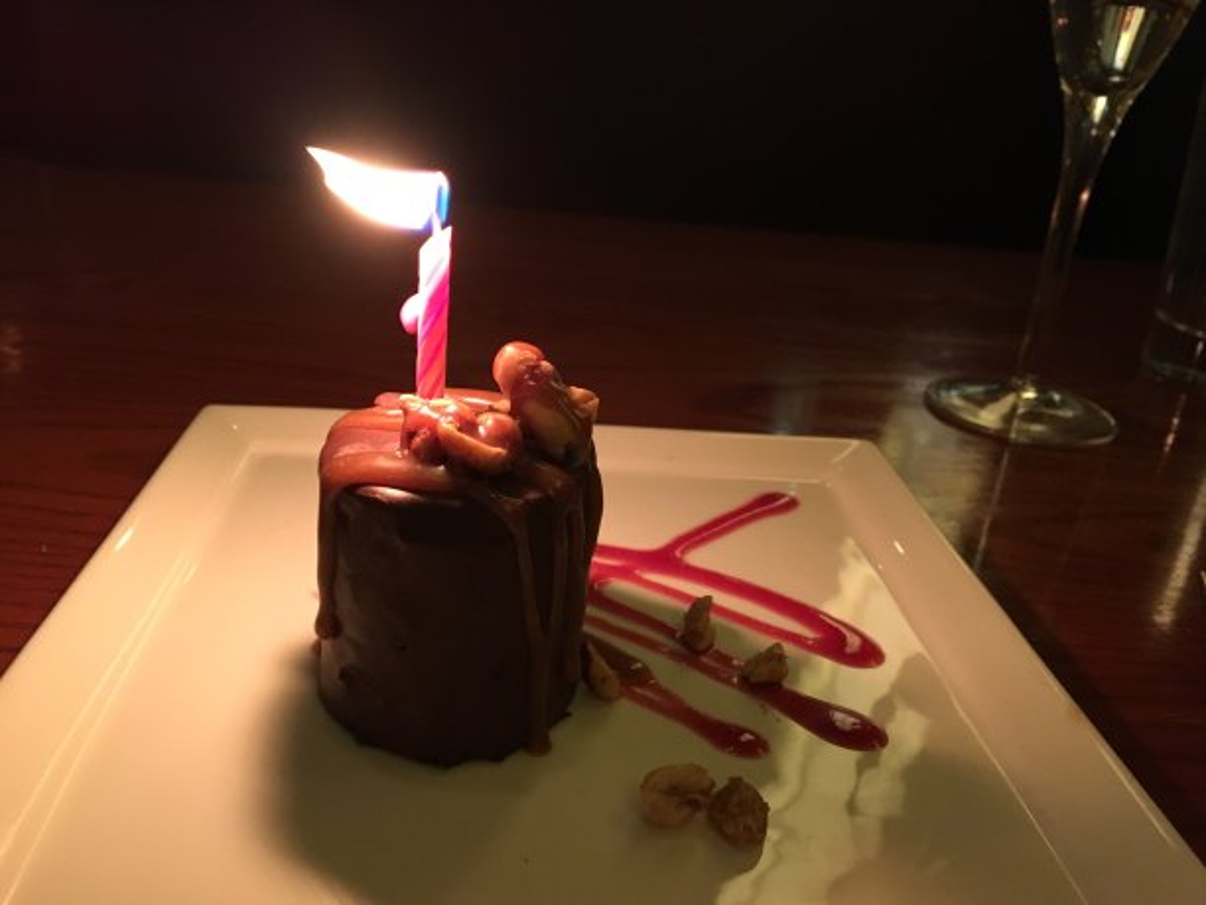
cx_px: 603
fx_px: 1010
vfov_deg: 48.2
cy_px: 452
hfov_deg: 61.7
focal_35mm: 29
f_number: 2.2
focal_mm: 4.15
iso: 200
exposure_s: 1/15
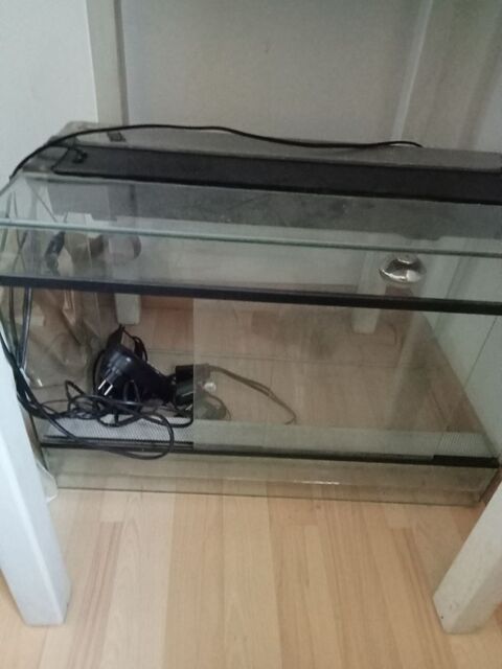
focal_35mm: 28
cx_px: 251
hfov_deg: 49.7
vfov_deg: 63.4
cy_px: 334
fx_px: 541
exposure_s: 1/20
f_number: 2.2
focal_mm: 3.46
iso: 4695
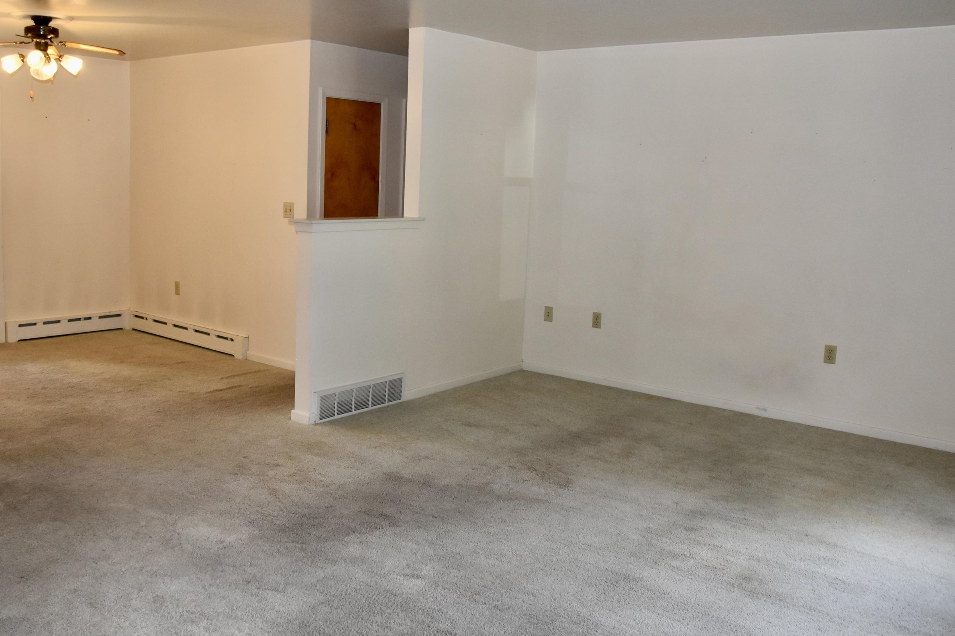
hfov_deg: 59.8
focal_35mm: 31
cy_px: 279
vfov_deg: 42.2
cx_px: 379
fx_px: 822
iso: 800
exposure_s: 1/100
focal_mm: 16
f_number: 5
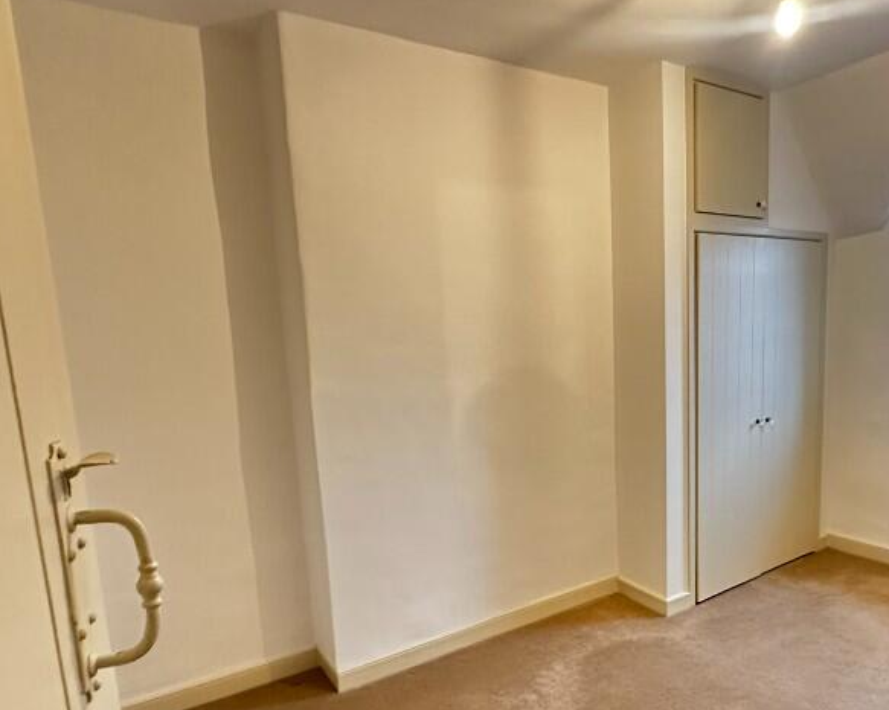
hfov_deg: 69.7
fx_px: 631
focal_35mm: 24
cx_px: 525
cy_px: 422
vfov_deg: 58.3
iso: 640
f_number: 2.2
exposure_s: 1/50
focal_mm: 2.22
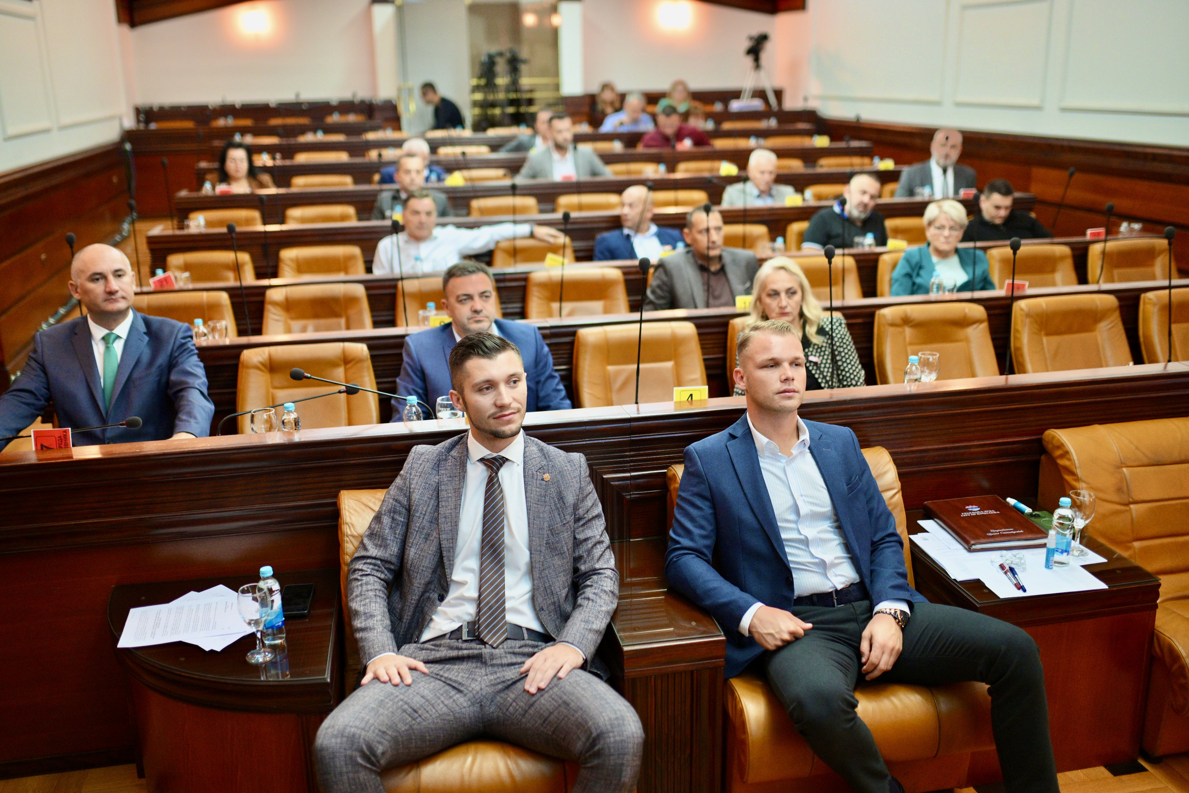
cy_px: 396
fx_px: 1156
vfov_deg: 37.9
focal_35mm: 35
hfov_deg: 54.4
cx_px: 594
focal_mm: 35
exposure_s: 1/200
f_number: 1.8
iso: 1250
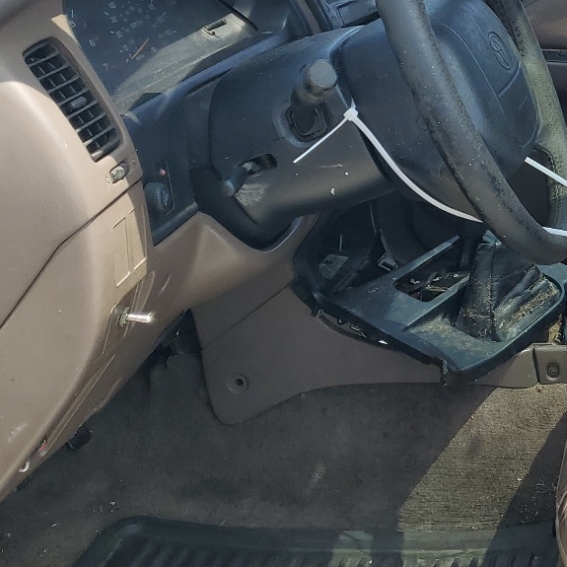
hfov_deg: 24.0
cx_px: 710
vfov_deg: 26.9
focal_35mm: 64
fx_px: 1186
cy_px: 243
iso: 50
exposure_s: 1/1000
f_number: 1.5
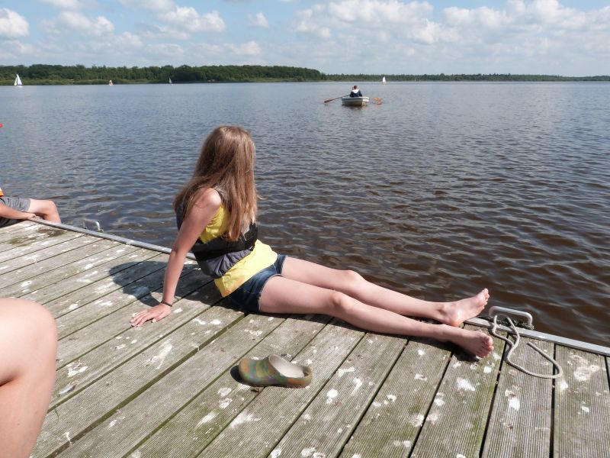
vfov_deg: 54.9
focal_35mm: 25
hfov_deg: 69.4
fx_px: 441
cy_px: 229
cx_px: 305
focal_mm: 4.5
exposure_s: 1/500
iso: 100
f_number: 5.6
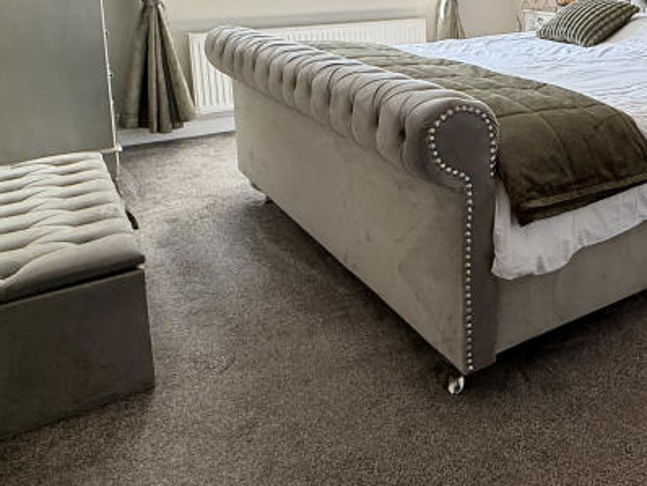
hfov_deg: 45.5
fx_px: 673
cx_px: 606
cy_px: 54
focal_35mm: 36
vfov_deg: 37.3
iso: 125
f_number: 2.2
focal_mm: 2.22
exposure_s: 1/100
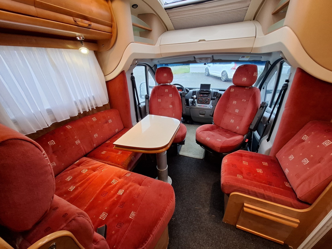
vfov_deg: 89.9
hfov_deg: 106.2
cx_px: 166
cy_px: 124
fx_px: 125
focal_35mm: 13
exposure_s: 1/25
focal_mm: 1.74
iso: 250
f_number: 2.2
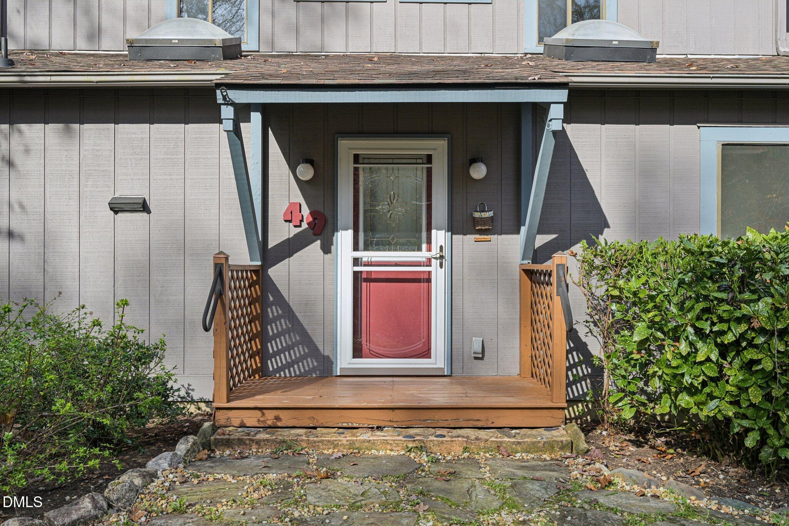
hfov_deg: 61.9
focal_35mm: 30
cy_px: 263
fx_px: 657
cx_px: 394
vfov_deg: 43.6
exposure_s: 1/125
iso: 100
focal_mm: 30
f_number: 8
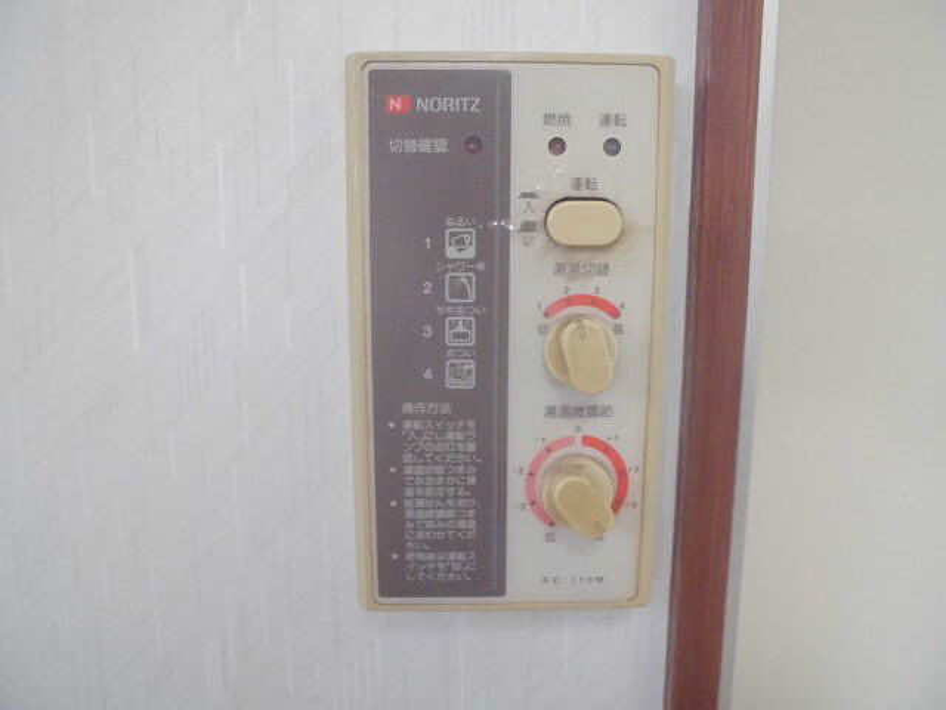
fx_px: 711
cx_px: 473
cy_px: 355
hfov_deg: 67.3
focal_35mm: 26
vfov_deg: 53.1
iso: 800
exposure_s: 1/25
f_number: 3.5
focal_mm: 4.6
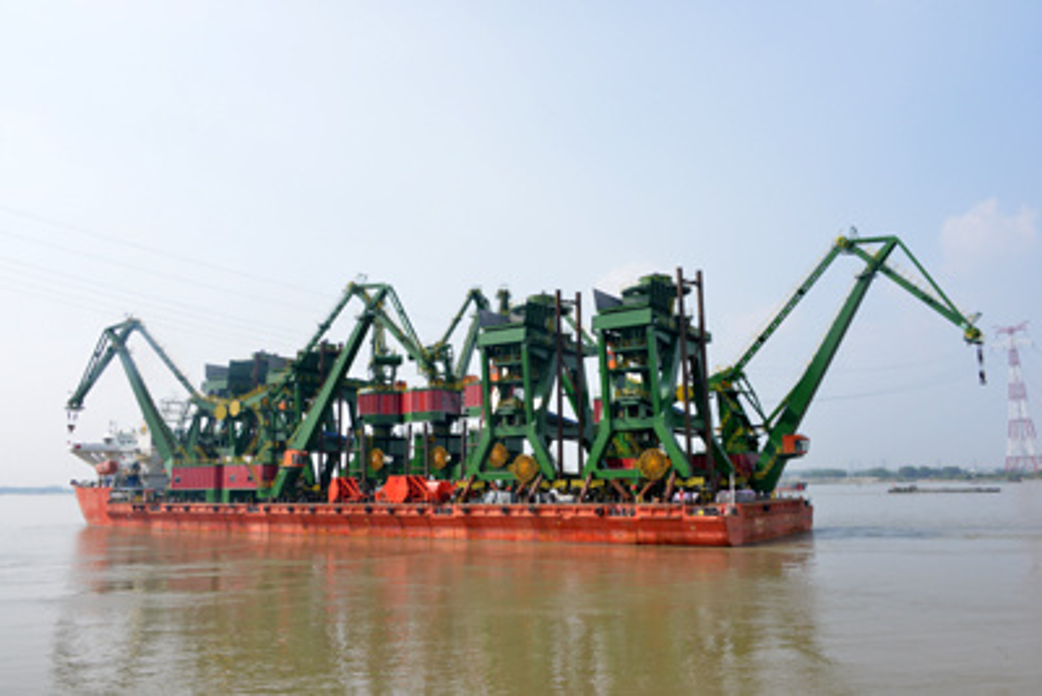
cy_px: 348
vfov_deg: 46.4
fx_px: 811
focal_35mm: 28
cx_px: 521
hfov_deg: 65.5
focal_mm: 28
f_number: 11
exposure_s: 1/500
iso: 800
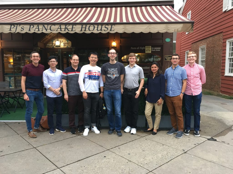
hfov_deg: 61.7
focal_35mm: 29
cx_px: 116
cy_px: 87
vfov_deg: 48.2
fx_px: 195
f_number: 2.2
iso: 80
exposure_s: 1/30
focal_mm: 4.15
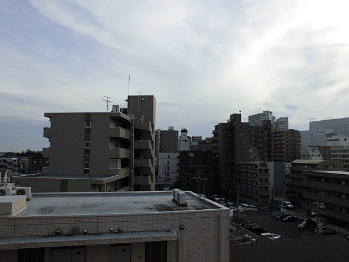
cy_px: 131
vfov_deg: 51.4
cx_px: 179
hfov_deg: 65.3
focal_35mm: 27
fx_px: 272
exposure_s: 1/640
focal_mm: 4.6
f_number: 3.5
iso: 100
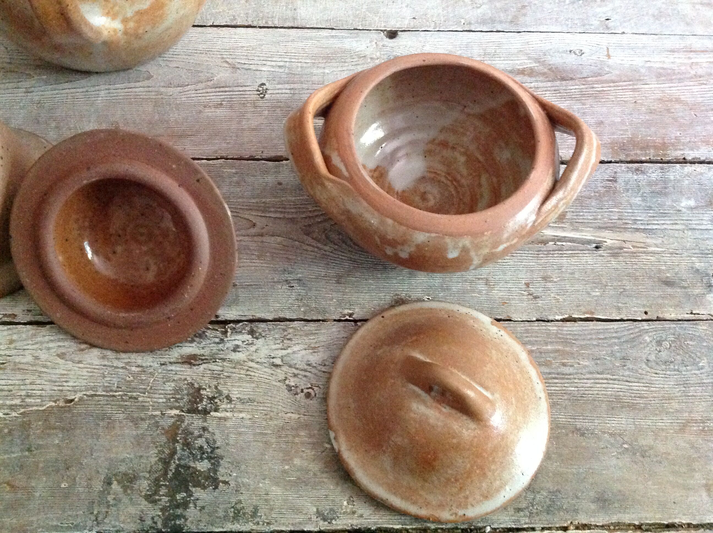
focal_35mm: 35
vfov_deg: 40.6
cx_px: 356
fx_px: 720
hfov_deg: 52.7
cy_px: 266
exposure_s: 1/15
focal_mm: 4.28
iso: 800
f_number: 2.4
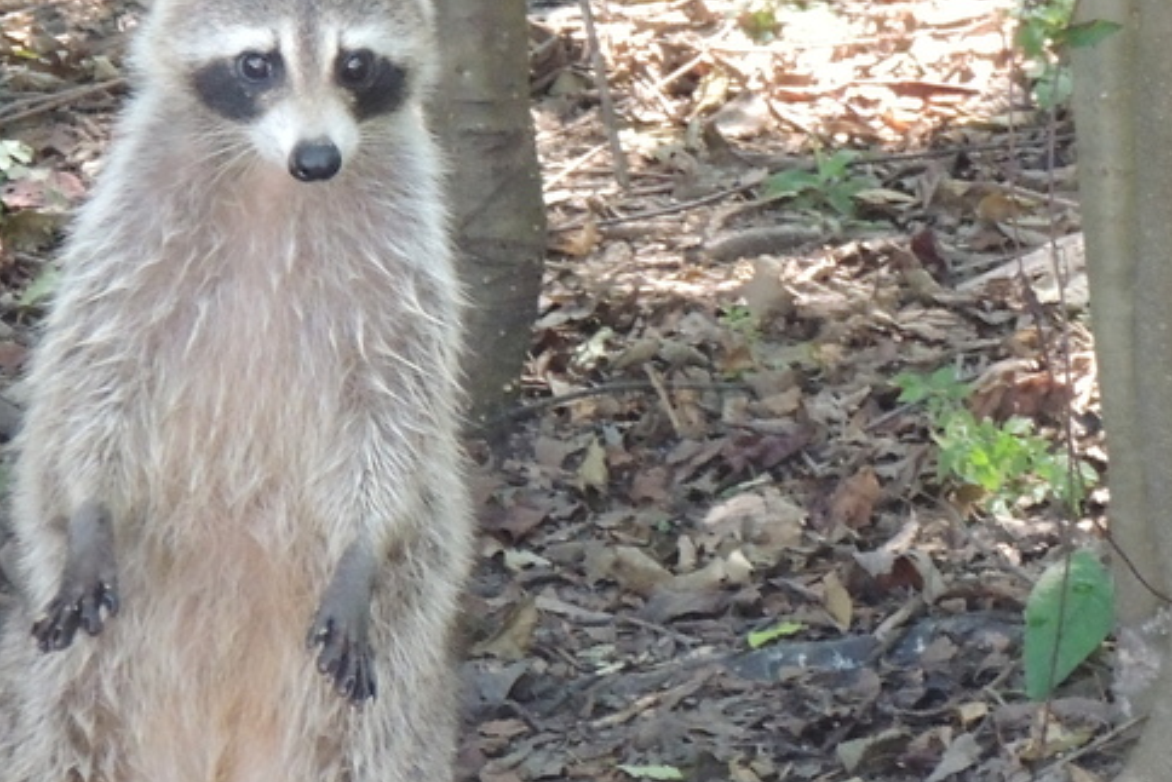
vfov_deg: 1.4
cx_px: 753
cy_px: 116
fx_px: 31359
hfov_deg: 2.1
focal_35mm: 963
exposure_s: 1/100
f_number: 4.8
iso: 800
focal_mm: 62.4
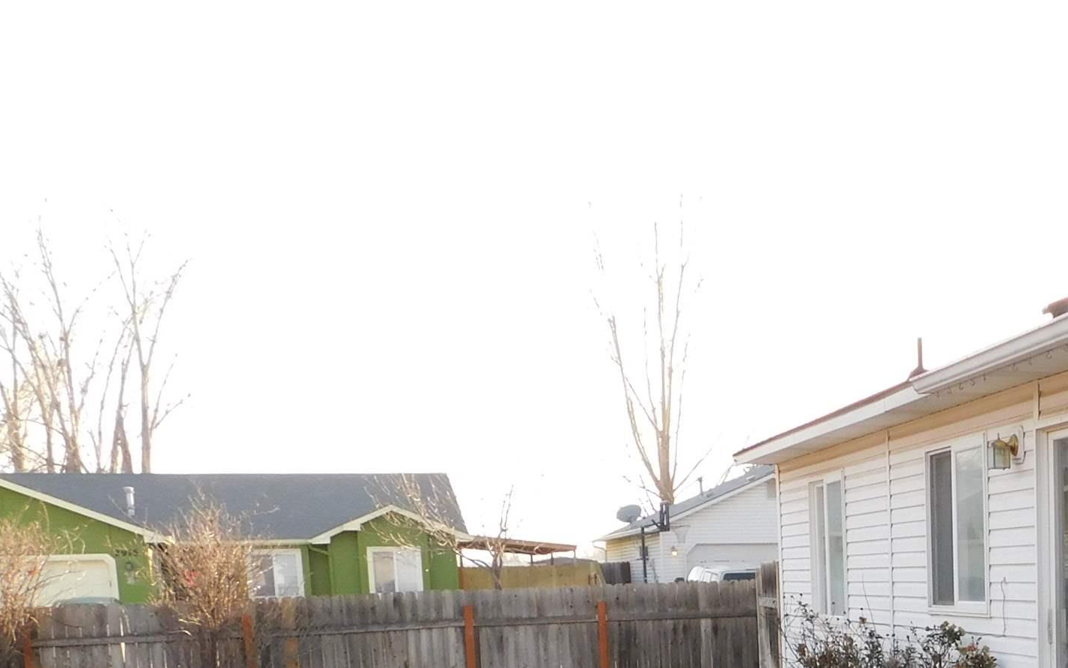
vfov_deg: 21.6
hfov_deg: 34.3
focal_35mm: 55
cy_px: 835
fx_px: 1601
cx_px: 1009
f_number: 3
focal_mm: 4.1
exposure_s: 1/320
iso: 125
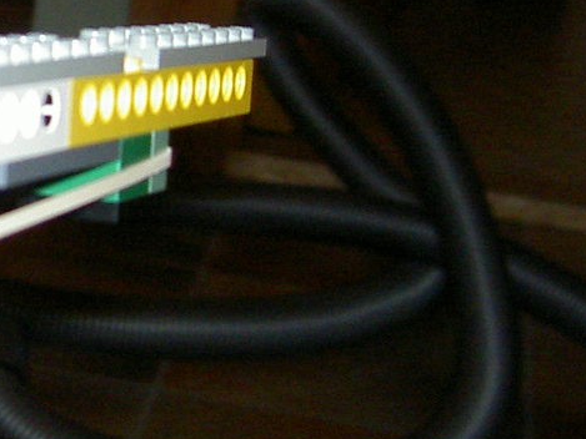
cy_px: 125
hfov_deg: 14.3
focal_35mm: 133
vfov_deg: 11.1
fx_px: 2252
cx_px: -147
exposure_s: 1/59.5
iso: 100
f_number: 2.8
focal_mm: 8
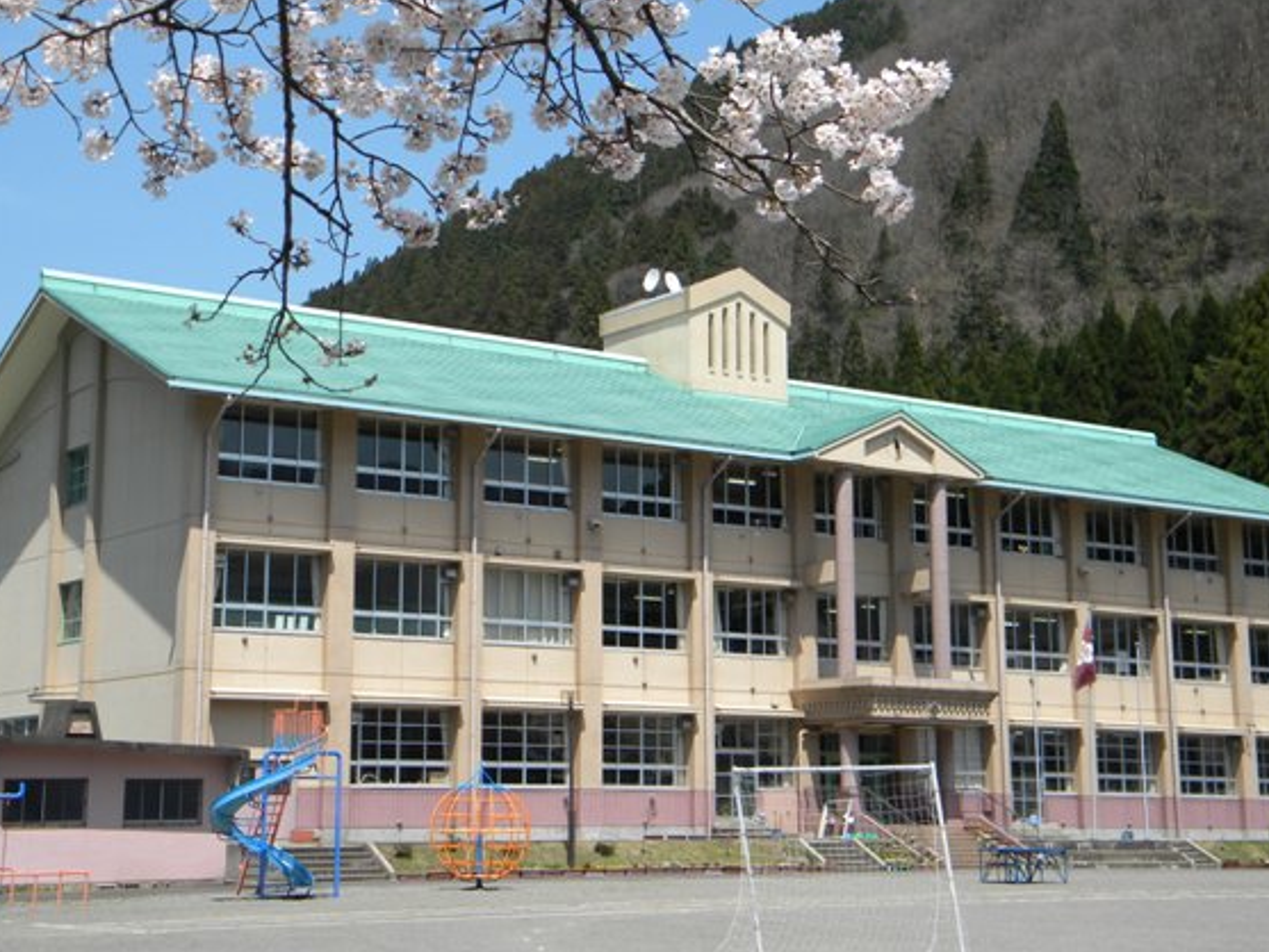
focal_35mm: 54
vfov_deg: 27.0
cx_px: 604
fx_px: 1980
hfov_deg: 35.5
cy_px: 446
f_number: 3.9
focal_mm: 8.6
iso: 80
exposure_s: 1/683
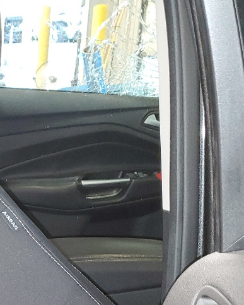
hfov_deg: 16.0
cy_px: 302
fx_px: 758
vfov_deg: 21.9
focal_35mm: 84
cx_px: -171
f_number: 1.5
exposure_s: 1/10
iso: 158
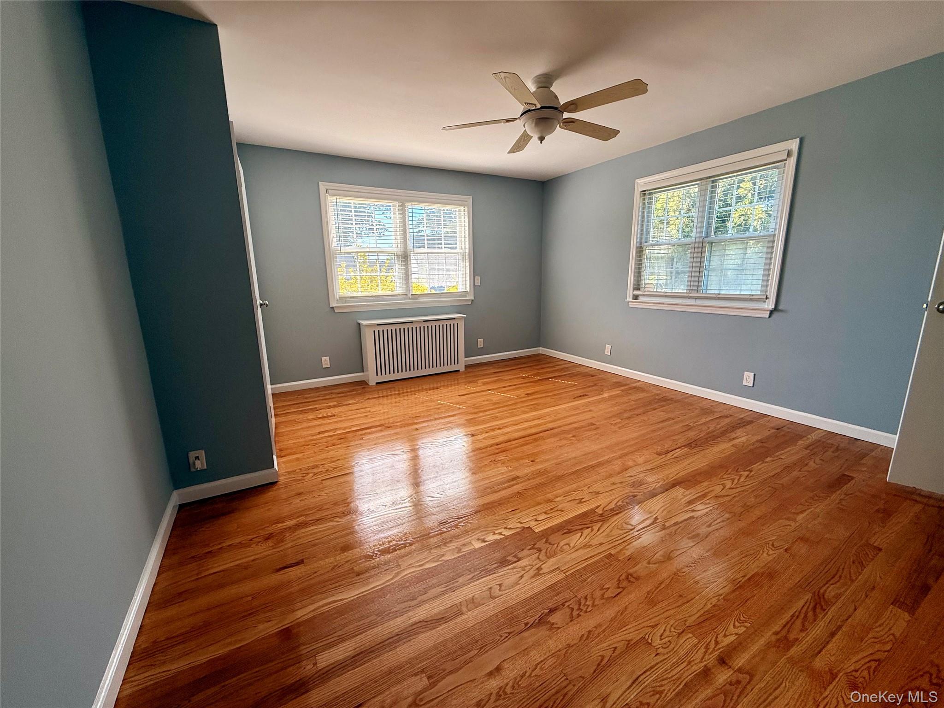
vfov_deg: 85.7
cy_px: 354
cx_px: 472
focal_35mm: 14
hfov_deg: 102.1
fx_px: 382
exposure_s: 1/166
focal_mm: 2.22
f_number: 2.2
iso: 64
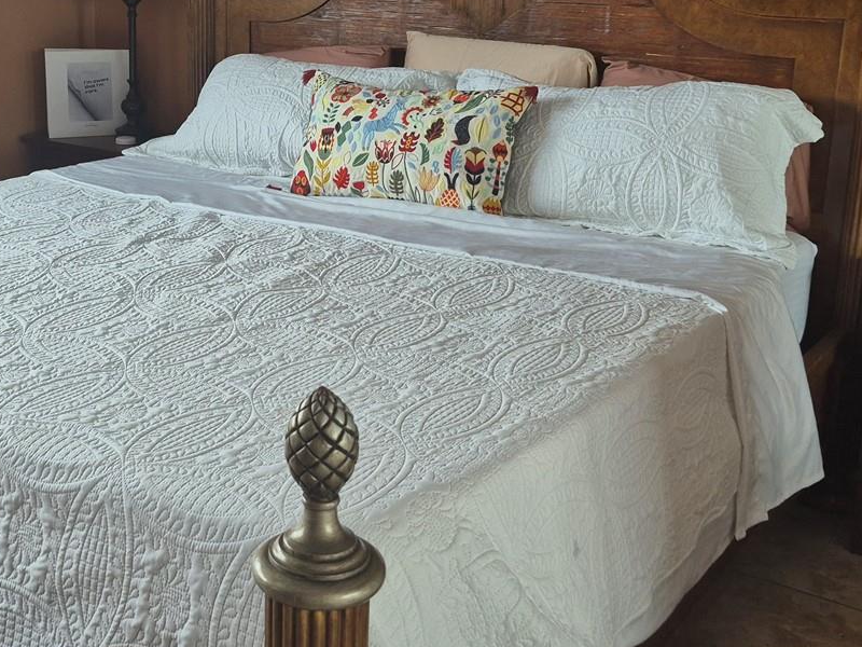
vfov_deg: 31.2
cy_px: 198
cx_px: 294
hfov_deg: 40.8
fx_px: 1145
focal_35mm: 46
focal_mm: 5.4
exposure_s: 1/180
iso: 125
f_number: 1.8
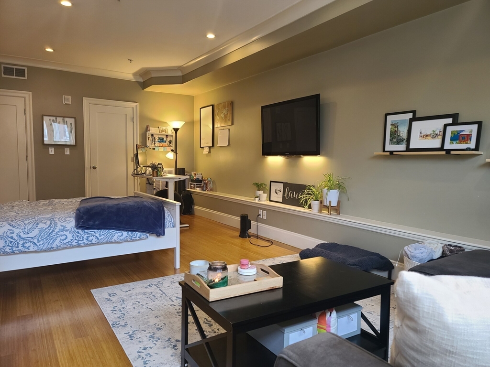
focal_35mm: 25
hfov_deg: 69.4
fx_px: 354
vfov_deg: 54.9
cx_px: 245
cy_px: 184
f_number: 1.8
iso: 125
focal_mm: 7
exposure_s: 1/59
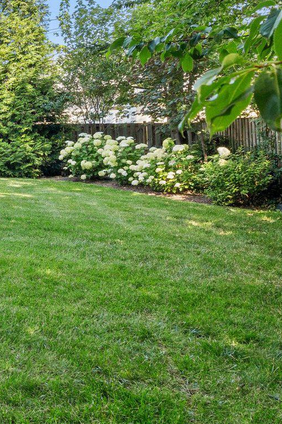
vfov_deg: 45.5
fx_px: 493
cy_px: 132
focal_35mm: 42
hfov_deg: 23.5
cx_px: -169
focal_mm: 16
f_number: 11
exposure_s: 1/125
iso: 320
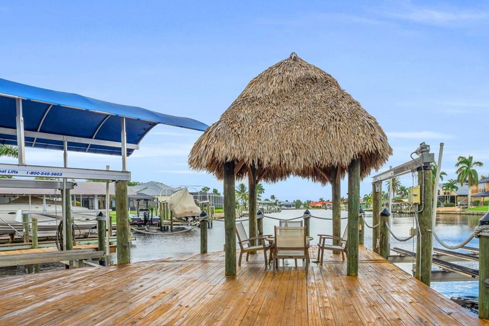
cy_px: 226
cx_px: 292
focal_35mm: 24
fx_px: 326
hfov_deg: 73.0
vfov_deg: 51.8
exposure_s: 1/320
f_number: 9
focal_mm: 16
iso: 200
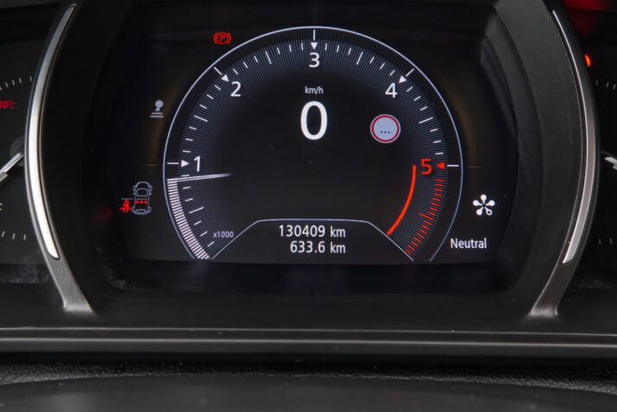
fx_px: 737
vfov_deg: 31.1
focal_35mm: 43
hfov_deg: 45.4
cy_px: 161
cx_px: 311
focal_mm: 20.3
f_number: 8
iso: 2000
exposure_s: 1/80
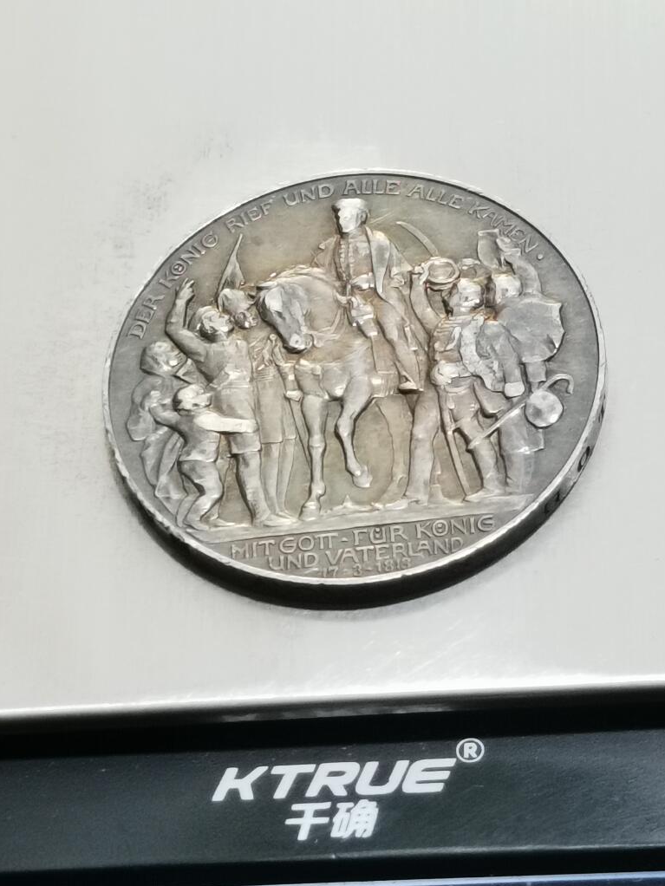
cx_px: 389
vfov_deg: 16.7
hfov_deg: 12.6
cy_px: 406
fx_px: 3021
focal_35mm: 118
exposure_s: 1/100
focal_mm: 6.67
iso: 200
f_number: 1.9
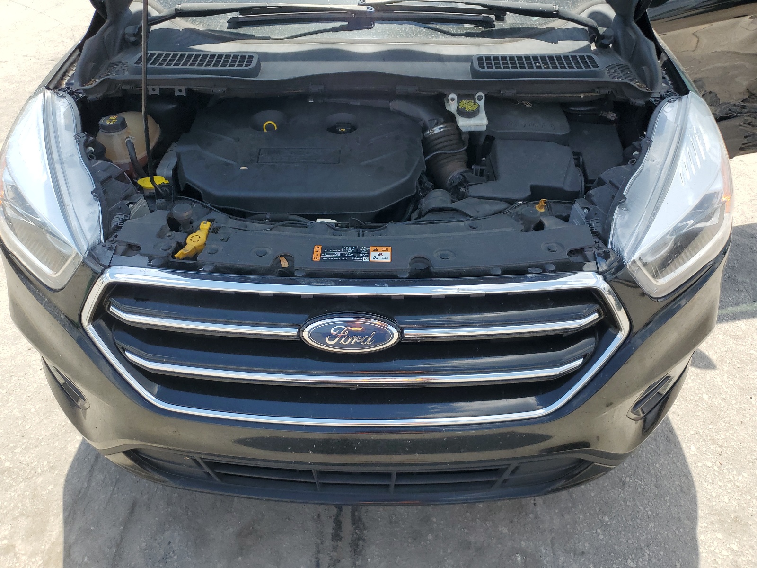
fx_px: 569
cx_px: 378
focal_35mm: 26
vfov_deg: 53.1
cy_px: 284
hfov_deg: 67.3
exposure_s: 1/1667
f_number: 1.5
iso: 50
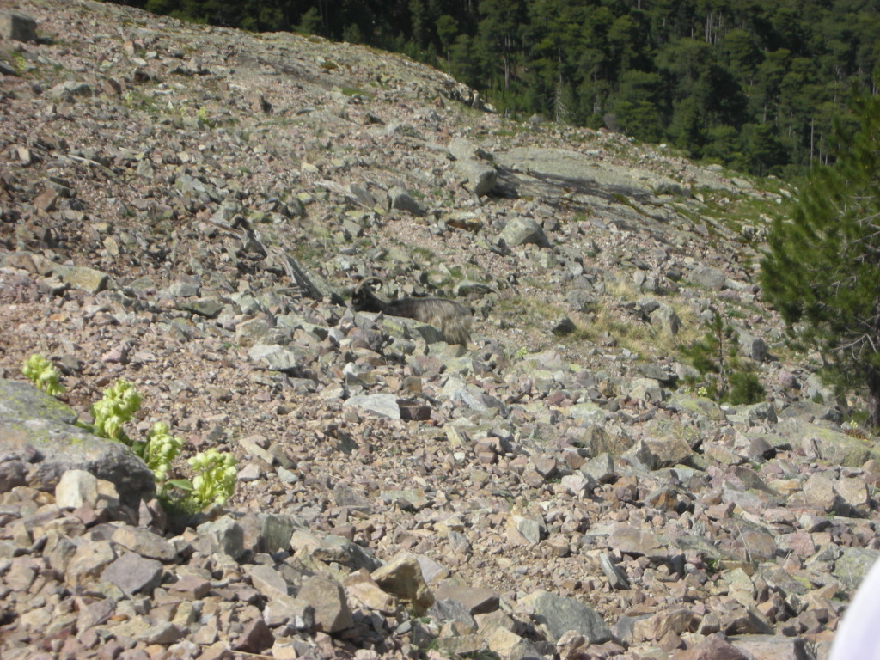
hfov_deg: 18.7
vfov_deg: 14.1
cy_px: 330
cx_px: 440
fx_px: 2669
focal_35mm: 105
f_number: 5.4
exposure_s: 1/265
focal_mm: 17.4
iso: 50
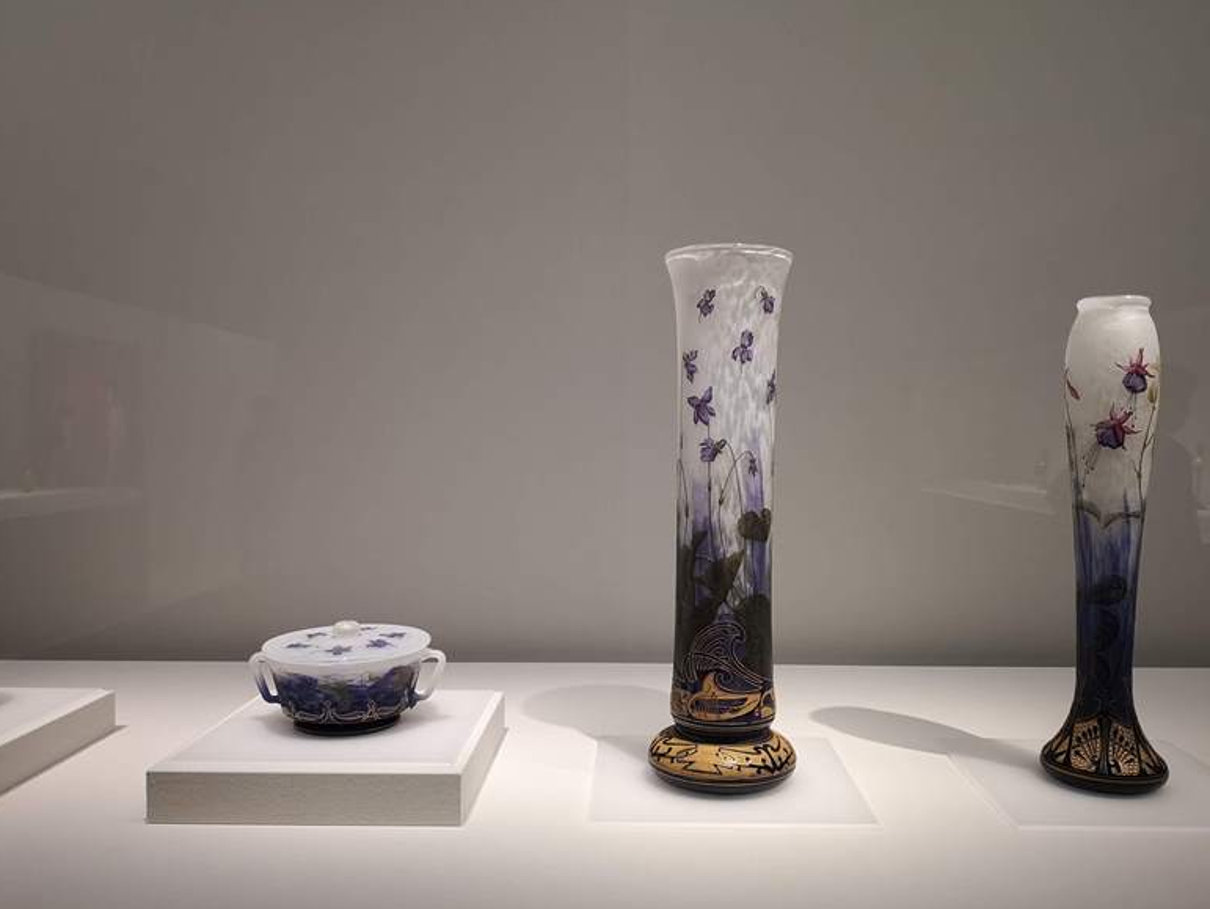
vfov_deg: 49.8
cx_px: 620
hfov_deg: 63.4
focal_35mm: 28
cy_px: 443
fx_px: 979
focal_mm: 3.95
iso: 200
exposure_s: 1/50
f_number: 1.8
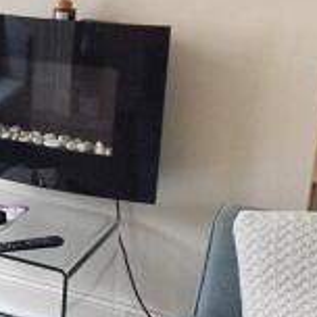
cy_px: 101
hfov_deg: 17.0
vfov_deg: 20.1
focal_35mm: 86
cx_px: -238
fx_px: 891
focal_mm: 10
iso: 1000
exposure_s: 1/125
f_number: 3.5
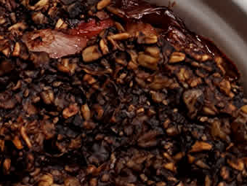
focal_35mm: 127
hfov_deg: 13.9
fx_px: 906
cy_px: 41
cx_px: -187
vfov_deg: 11.6
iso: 59
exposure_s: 1/30
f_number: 1.8
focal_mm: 4.44
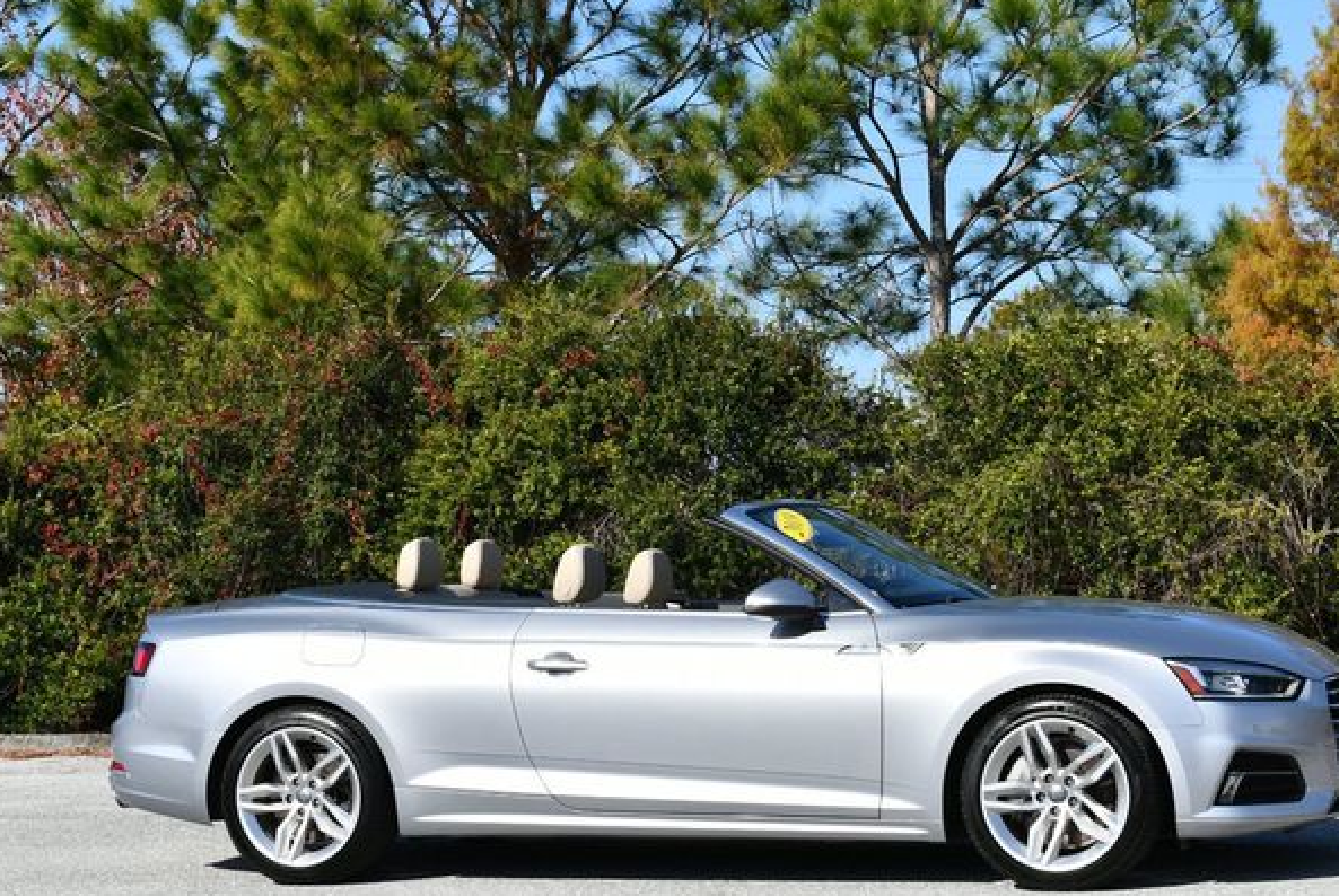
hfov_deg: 24.7
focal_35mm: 82
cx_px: 711
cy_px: 467
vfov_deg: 16.7
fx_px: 3054
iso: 100
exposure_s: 1/320
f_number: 9
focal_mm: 38
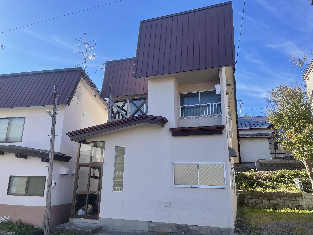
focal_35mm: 26
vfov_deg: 53.1
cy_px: 118
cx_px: 156
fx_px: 235
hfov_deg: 67.3
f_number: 1.6
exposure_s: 1/1511
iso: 32
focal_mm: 4.2
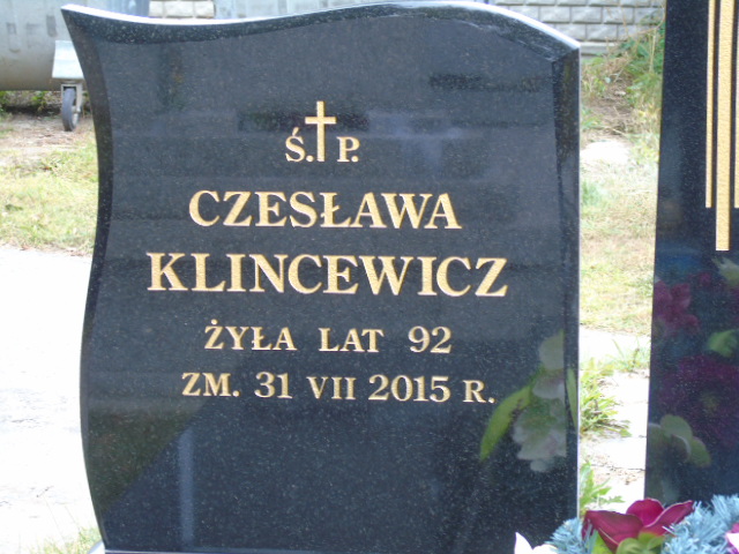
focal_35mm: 108
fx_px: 2306
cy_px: 277
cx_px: 370
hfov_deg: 18.2
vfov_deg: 13.7
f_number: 4.4
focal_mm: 19
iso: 100
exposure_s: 1/30
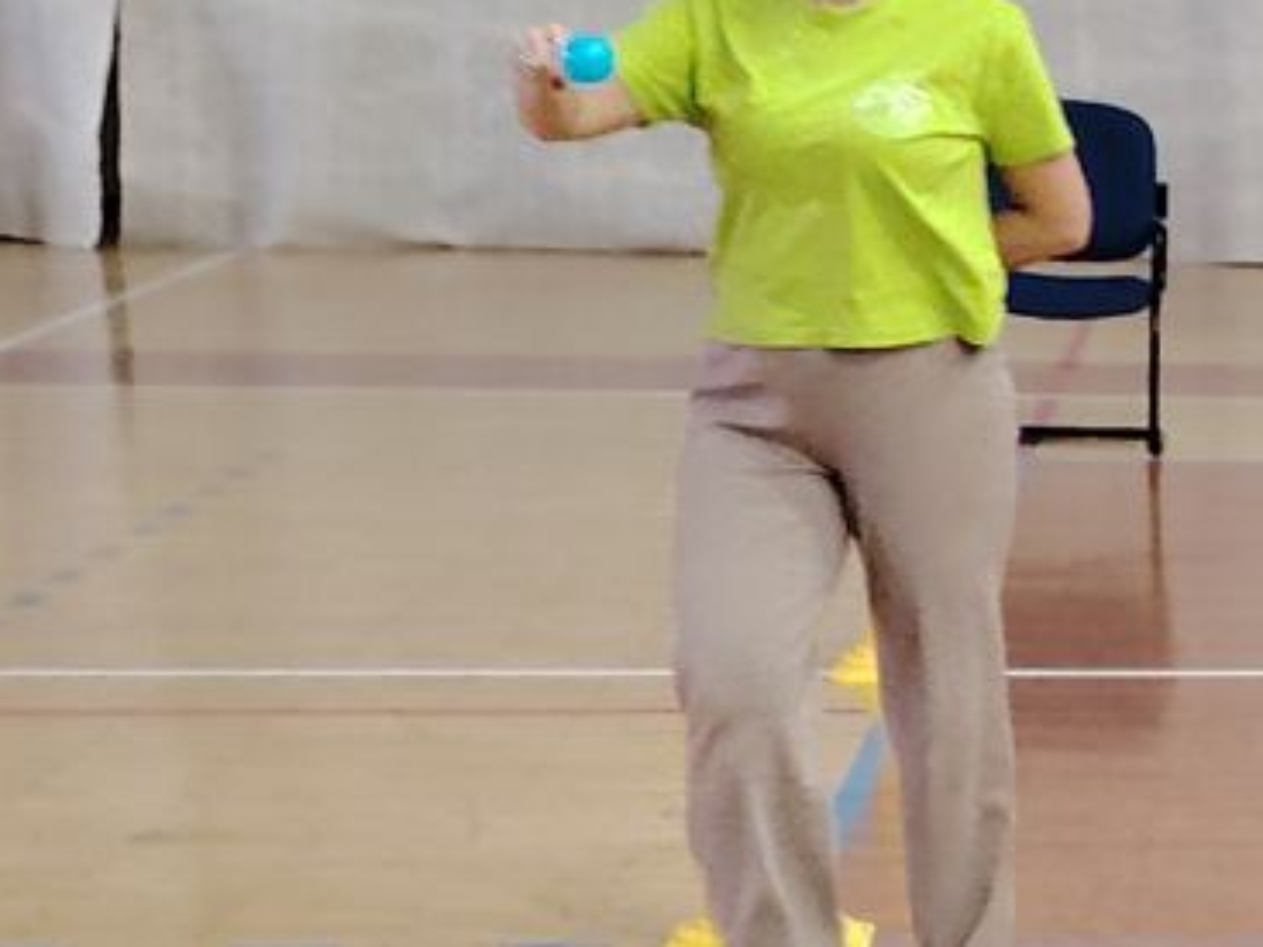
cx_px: 2172
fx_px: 5216
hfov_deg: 12.7
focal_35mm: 143
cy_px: 906
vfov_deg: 10.3
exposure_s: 1/100
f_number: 1.75
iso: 2241
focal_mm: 5.25
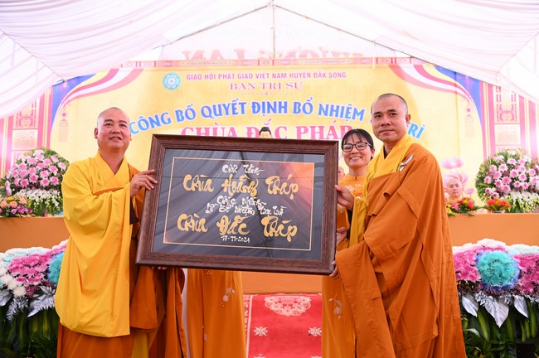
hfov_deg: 48.5
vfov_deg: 33.3
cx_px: 270
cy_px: 179
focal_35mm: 40
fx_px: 598
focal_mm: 40
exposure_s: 1/200
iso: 800
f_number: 4.5
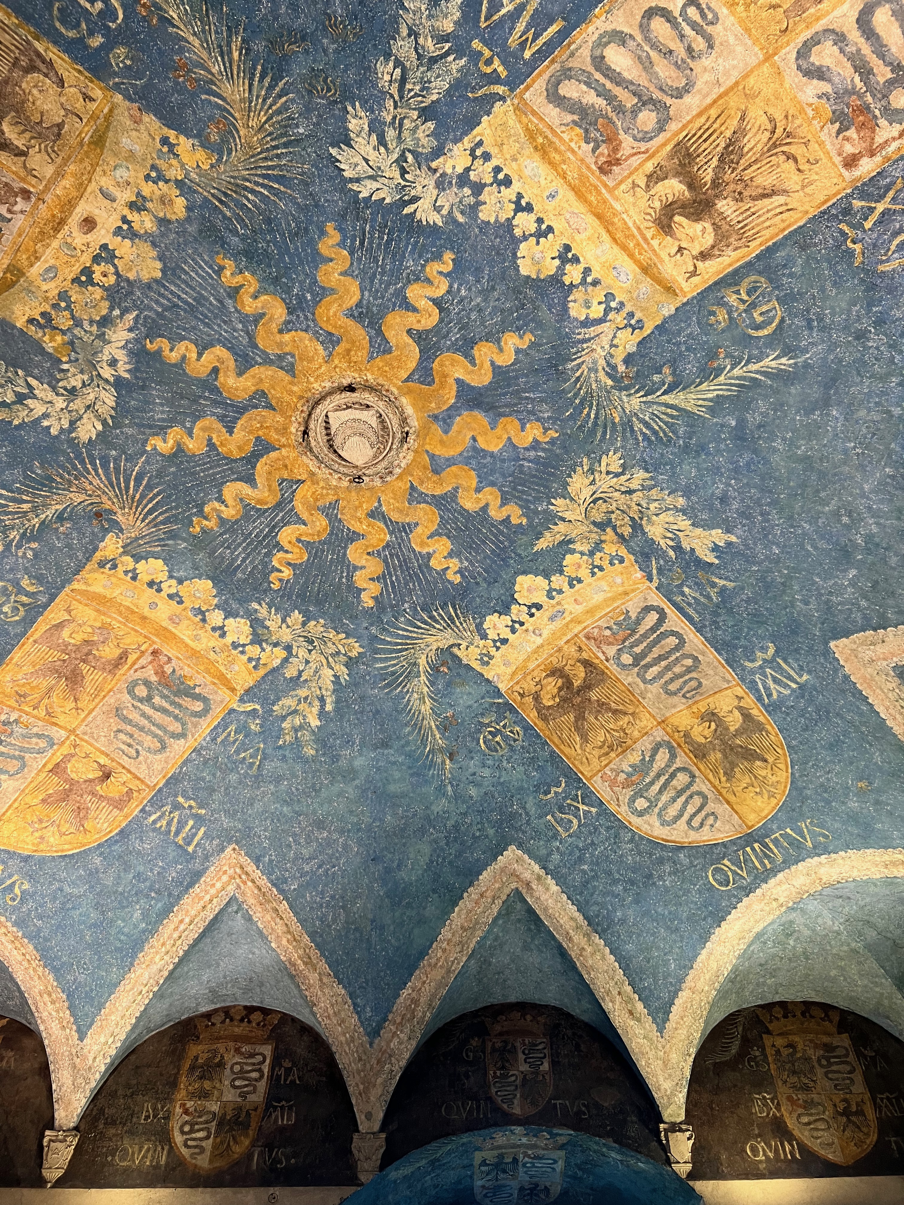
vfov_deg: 67.3
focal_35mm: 26
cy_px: 602
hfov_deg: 53.1
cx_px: 452
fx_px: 905
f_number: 1.5
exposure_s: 1/50
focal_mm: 5.7
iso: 125
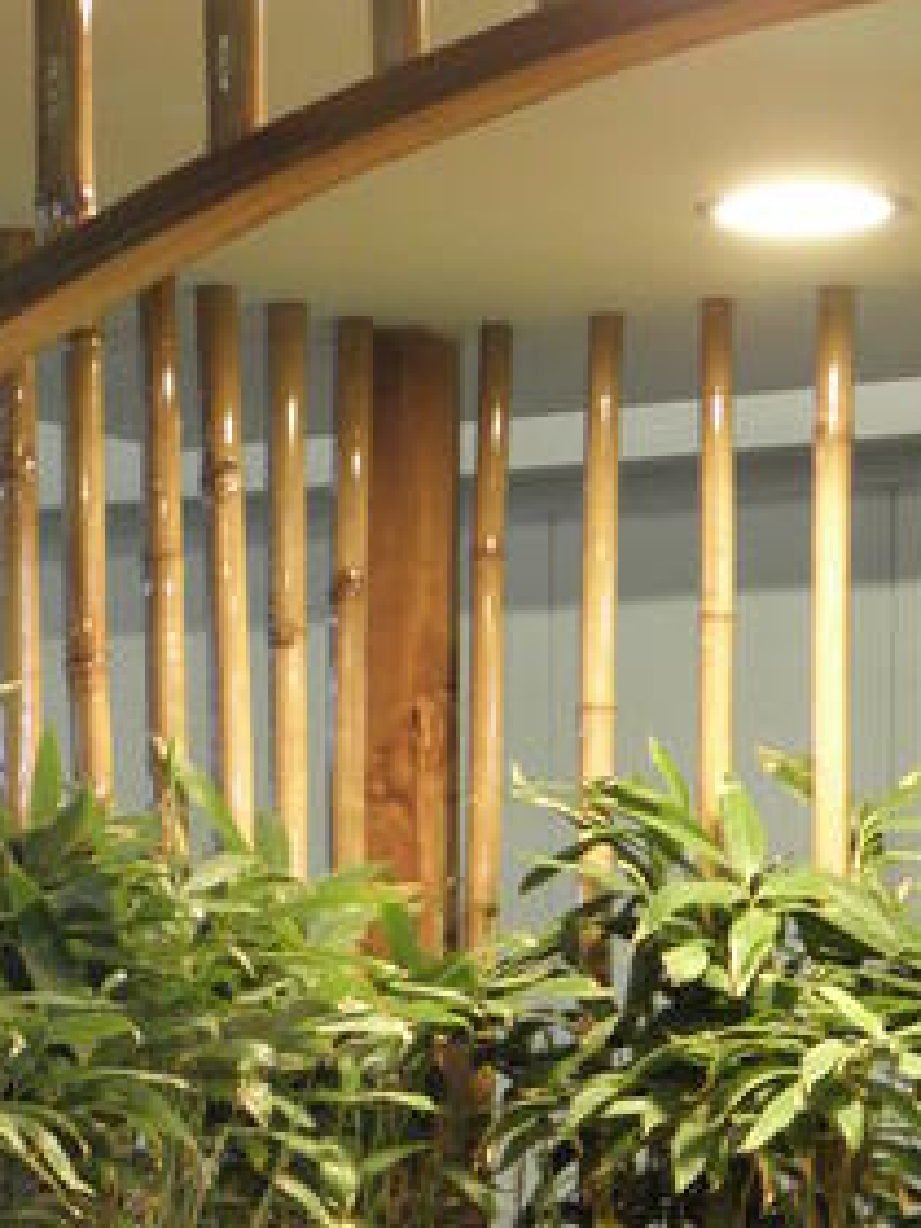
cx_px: 127
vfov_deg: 12.2
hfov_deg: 9.2
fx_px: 5676
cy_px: 1298
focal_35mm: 160
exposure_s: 1/10
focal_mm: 12.55
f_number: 3.8
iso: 320
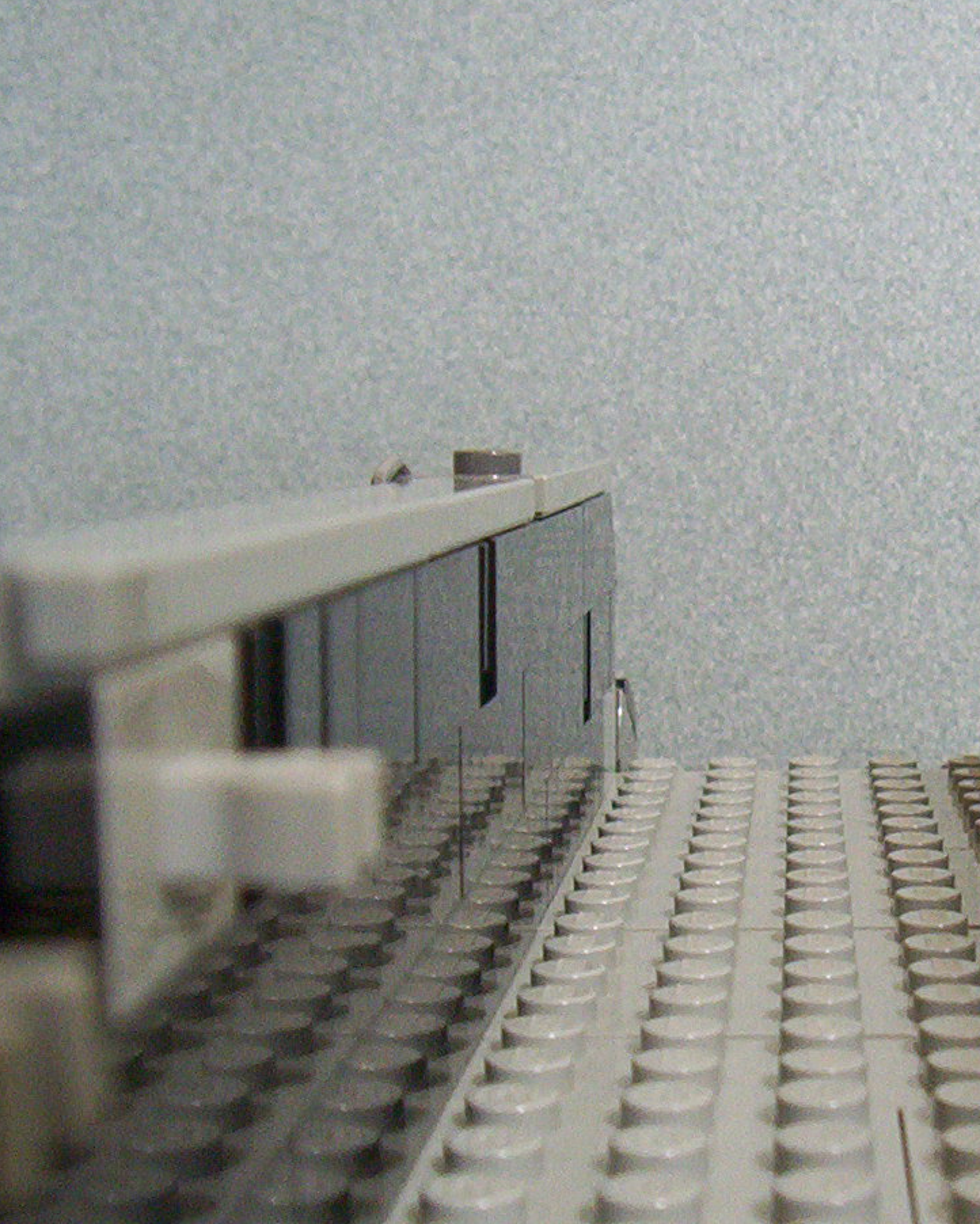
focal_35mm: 69
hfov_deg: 21.8
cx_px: 821
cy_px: 811
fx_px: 2501
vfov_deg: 27.4
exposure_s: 1/13.1
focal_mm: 5.26
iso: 200
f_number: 3.84
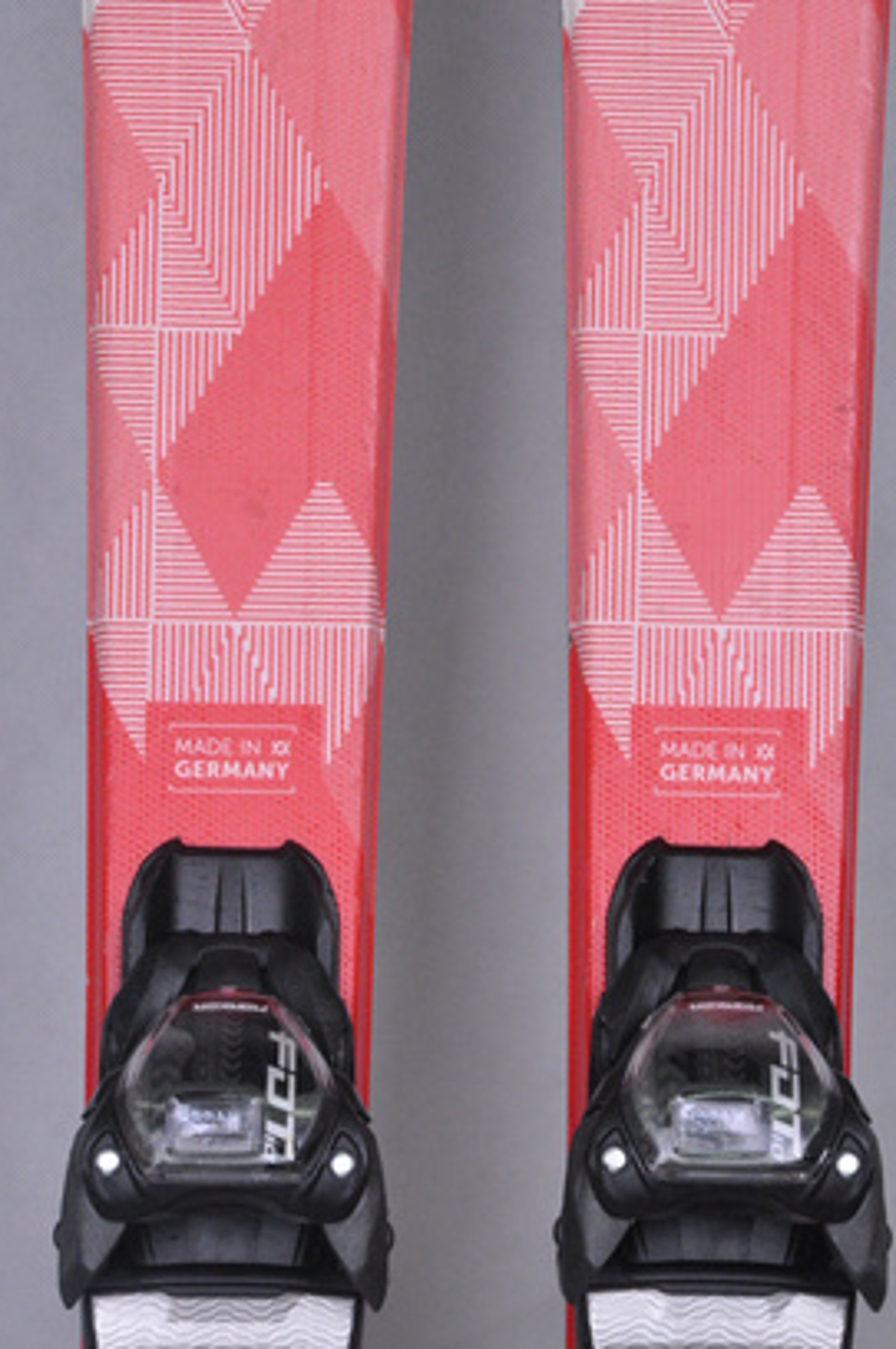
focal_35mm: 174
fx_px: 6495
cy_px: 608
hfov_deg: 7.9
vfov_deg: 11.9
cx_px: 474
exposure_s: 1/125
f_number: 9.5
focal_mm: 105
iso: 3200
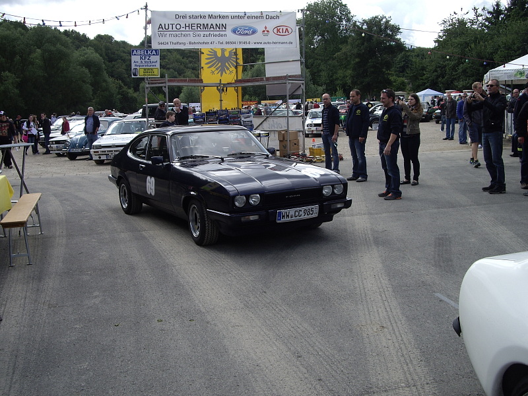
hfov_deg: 49.0
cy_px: 198
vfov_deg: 37.7
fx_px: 580
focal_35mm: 38
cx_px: 264
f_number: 5.6
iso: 50
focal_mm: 7.9
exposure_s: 1/160
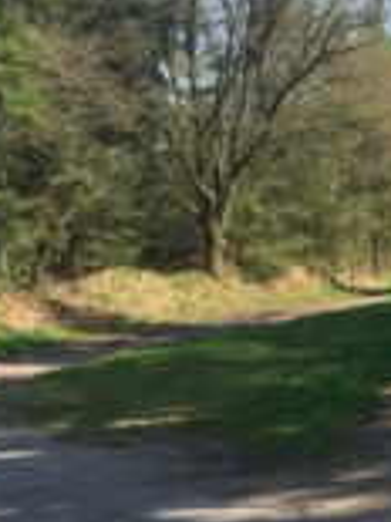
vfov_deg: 21.8
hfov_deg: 15.6
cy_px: 293
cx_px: 506
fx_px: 1357
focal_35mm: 90
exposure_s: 1/1099
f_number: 2.2
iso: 32
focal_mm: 4.15
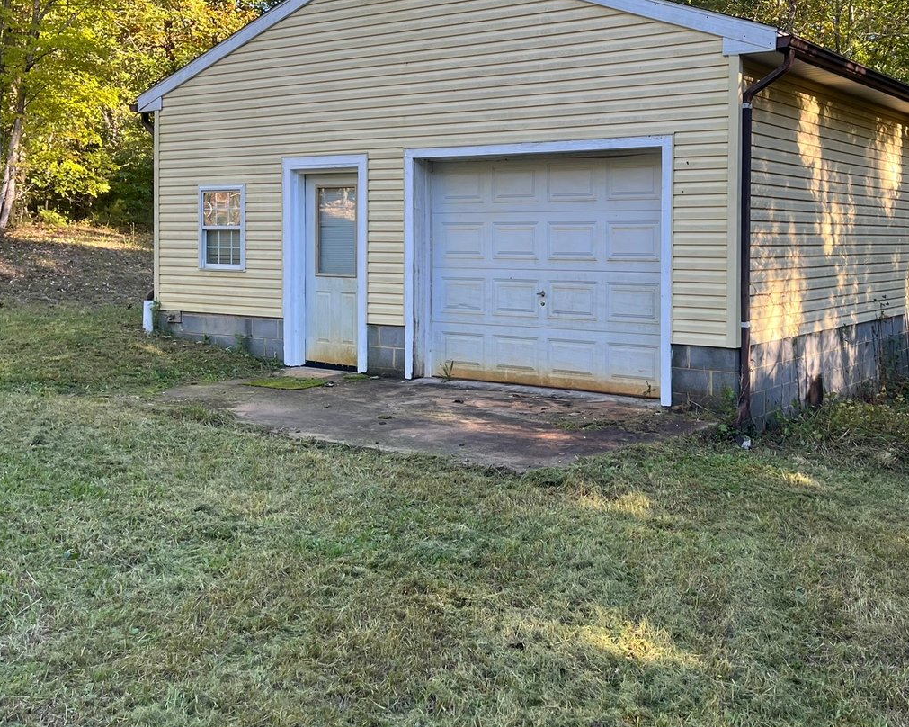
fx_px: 1022
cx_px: 591
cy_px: 258
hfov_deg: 47.3
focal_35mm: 38
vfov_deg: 38.8
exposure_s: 1/216
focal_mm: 5.1
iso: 40
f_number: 1.6
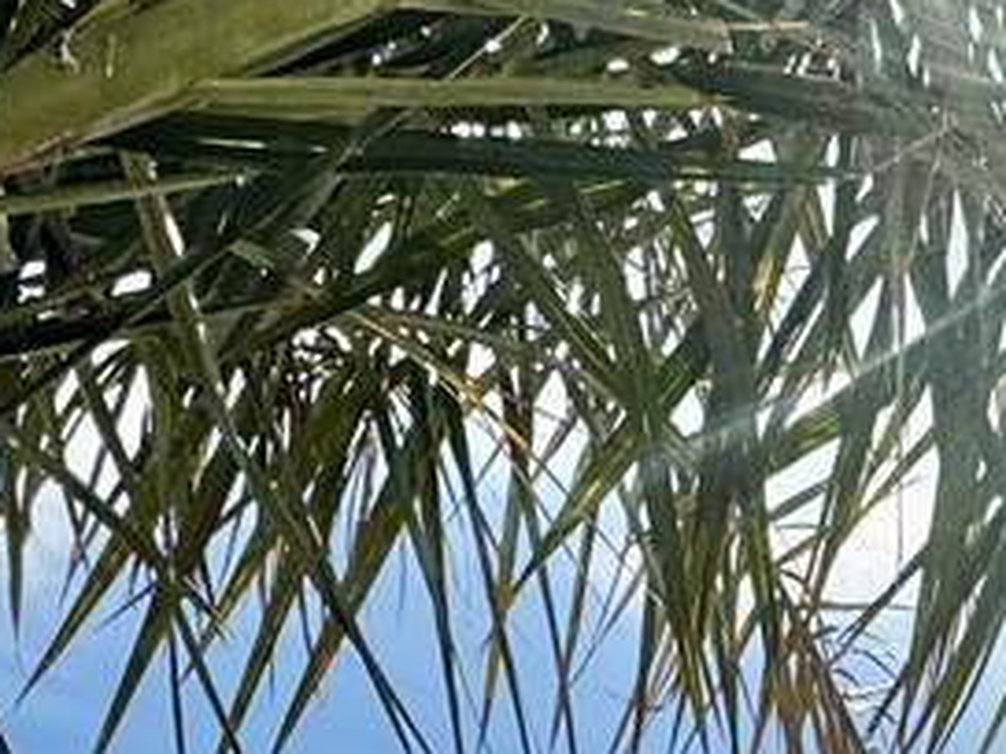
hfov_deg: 27.2
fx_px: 1918
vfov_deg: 16.8
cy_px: 1497
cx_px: 1076
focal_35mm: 66
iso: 50
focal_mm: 2.22
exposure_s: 1/2028
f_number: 2.2
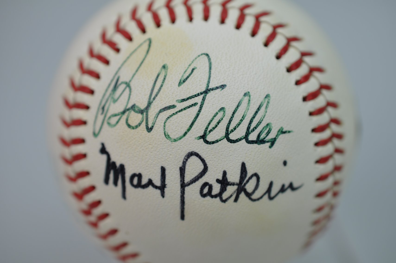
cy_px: 132
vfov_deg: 22.6
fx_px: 659
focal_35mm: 60
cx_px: 198
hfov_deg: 33.4
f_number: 4.5
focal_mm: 40
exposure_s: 1/80
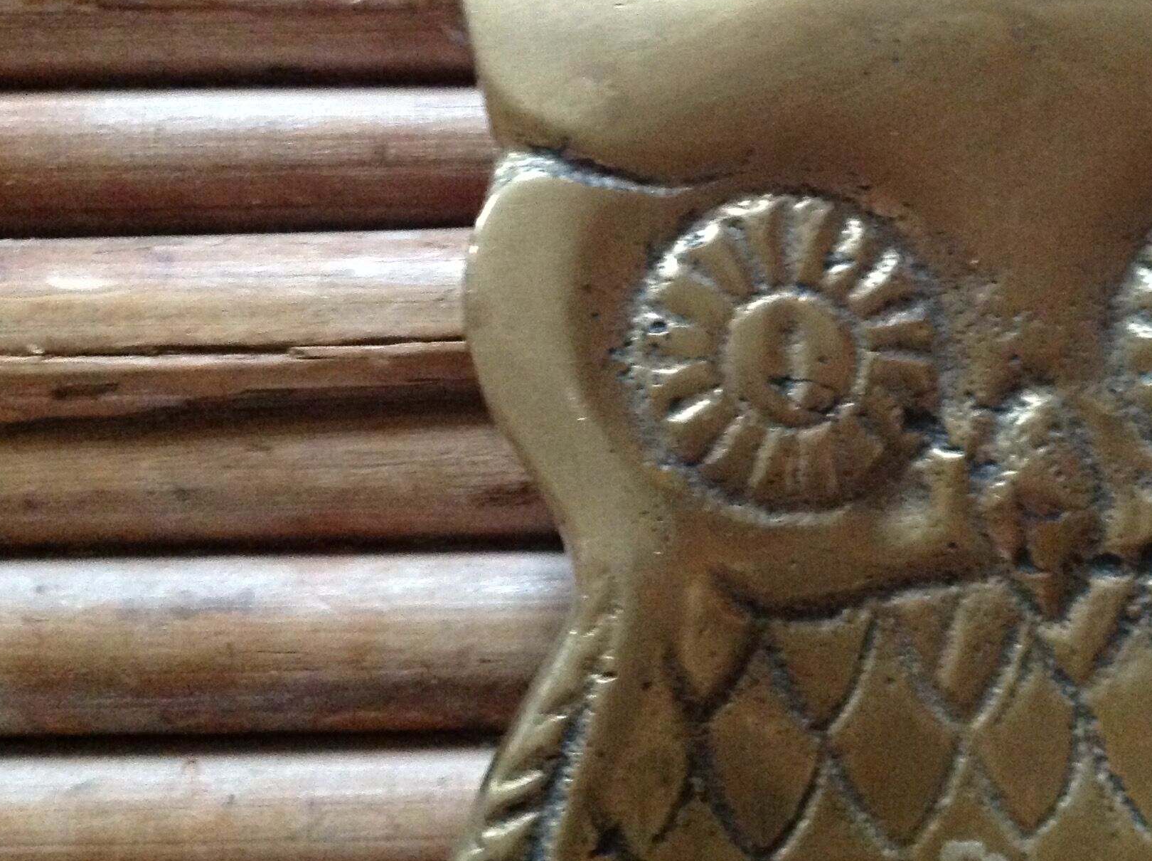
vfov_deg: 25.9
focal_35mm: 56
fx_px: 1861
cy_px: 306
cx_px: 887
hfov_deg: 33.6
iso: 640
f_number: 2.4
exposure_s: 1/15
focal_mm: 4.28
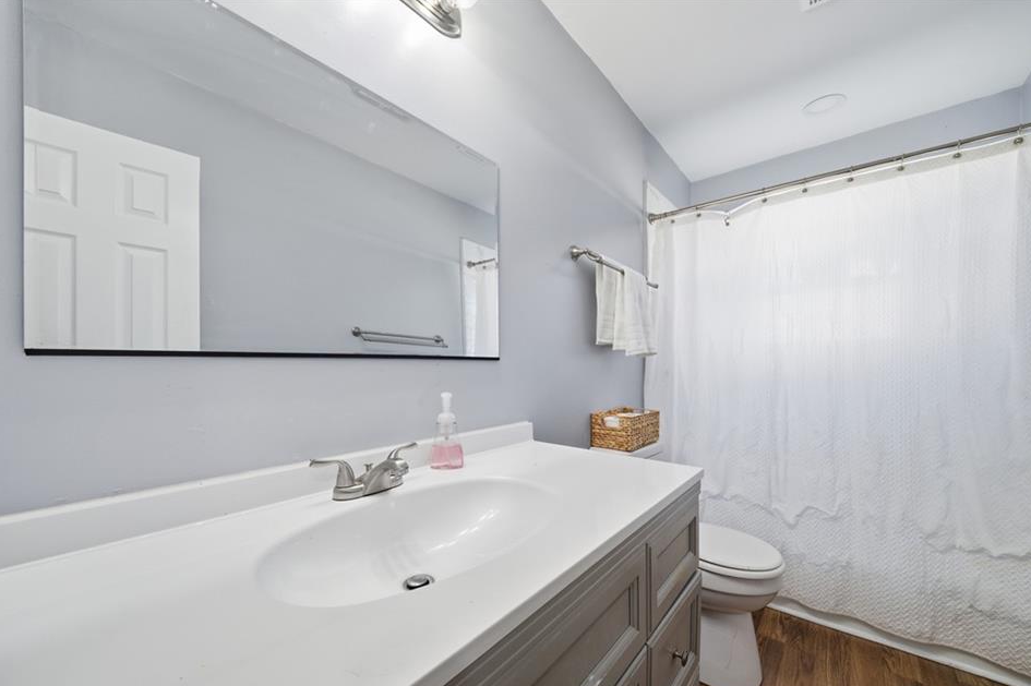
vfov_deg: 85.2
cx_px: 519
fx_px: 372
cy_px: 368
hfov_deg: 108.4
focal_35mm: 13
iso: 250
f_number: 9
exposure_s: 1/60
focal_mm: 12
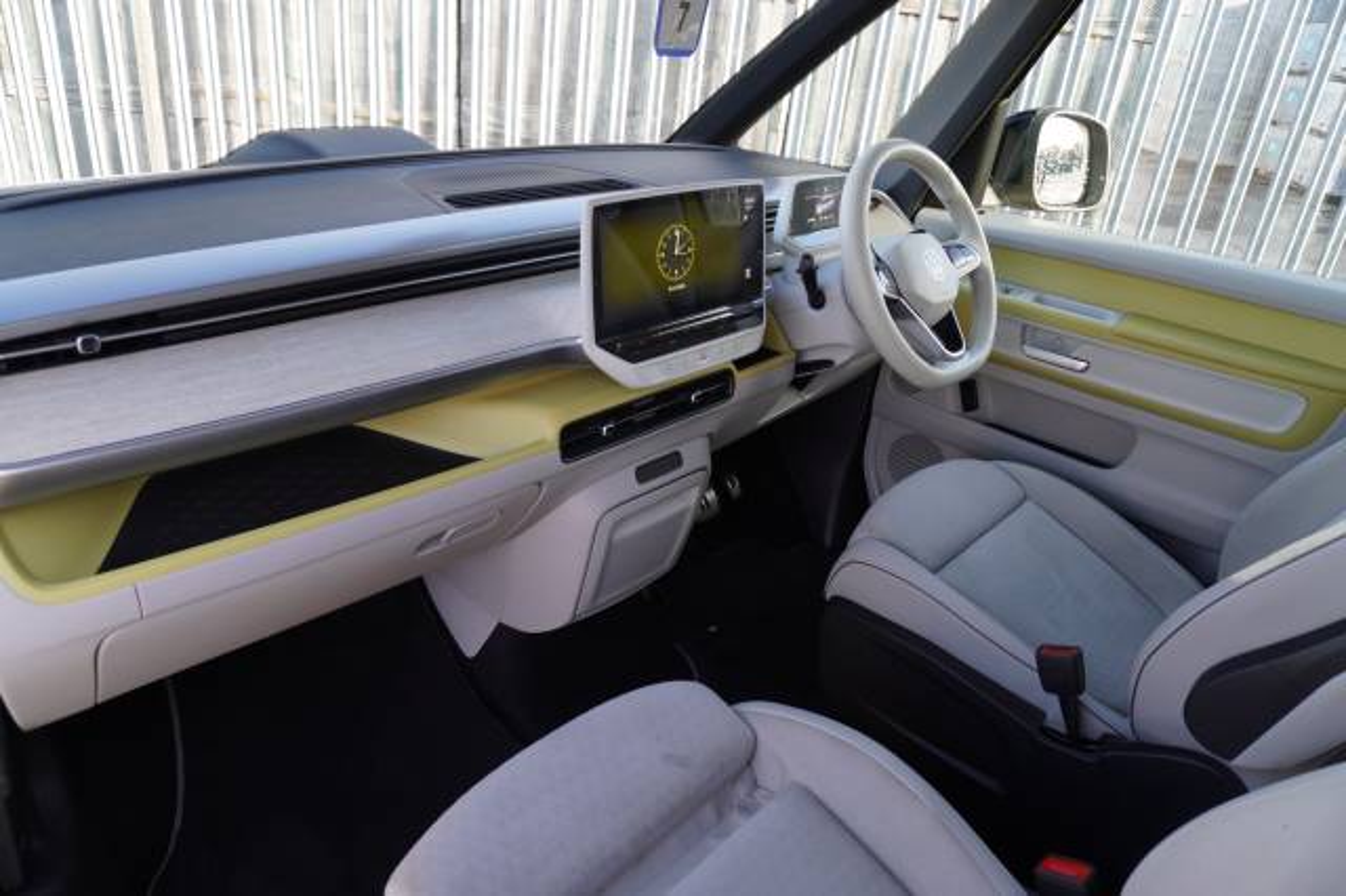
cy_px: 448
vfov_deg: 53.1
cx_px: 673
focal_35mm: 24
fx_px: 897
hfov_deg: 73.8
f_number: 4
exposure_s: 1/60
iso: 250
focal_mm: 16
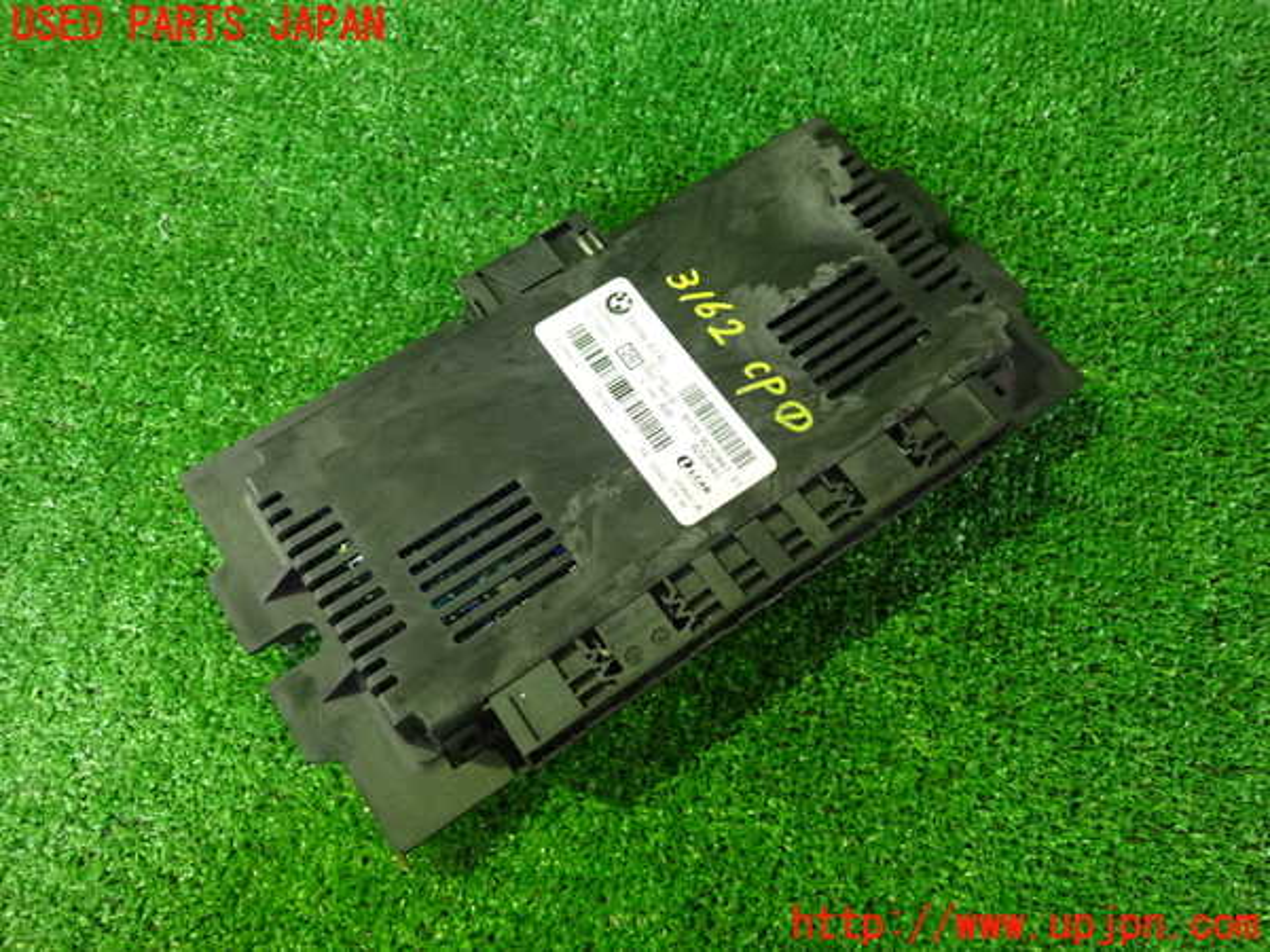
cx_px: 635
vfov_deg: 46.8
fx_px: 1101
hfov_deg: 60.0
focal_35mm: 30
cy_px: 476
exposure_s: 1/30
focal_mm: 5.4
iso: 1250
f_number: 2.3
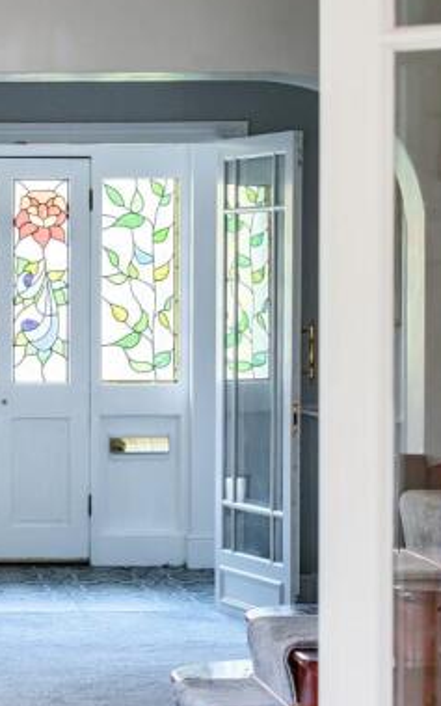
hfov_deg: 9.8
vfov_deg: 15.8
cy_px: 383
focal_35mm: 132
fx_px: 2537
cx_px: -85
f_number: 3.5
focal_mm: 50
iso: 400
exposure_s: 1/80
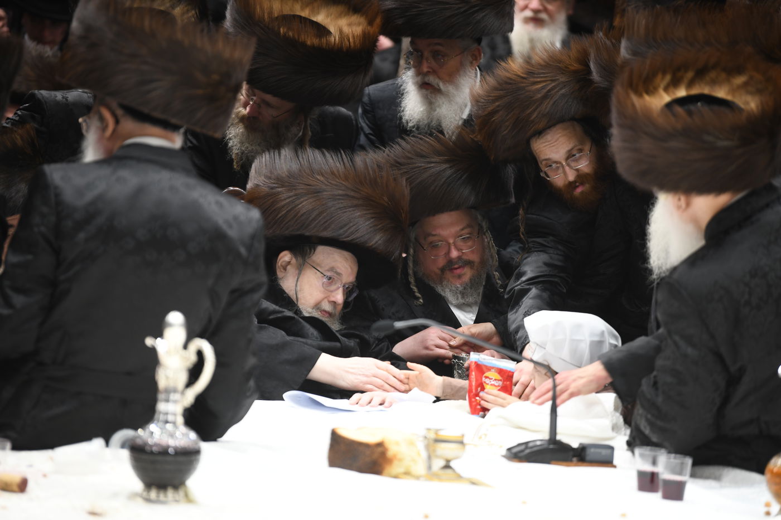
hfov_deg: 11.1
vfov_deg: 7.4
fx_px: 4013
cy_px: 260
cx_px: 390
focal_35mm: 185
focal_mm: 185
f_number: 2.8
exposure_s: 1/80
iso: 640
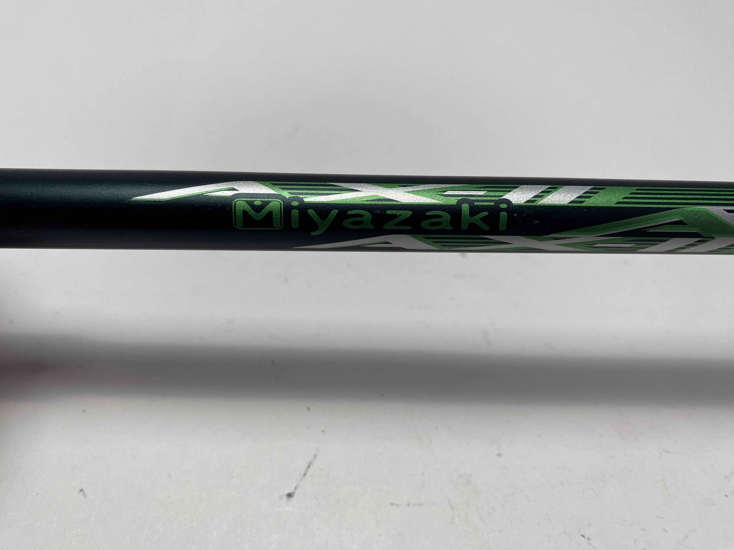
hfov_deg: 69.4
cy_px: 275
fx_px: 530
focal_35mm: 25
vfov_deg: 54.9
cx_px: 367
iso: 32
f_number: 1.8
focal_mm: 4.25
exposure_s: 1/579
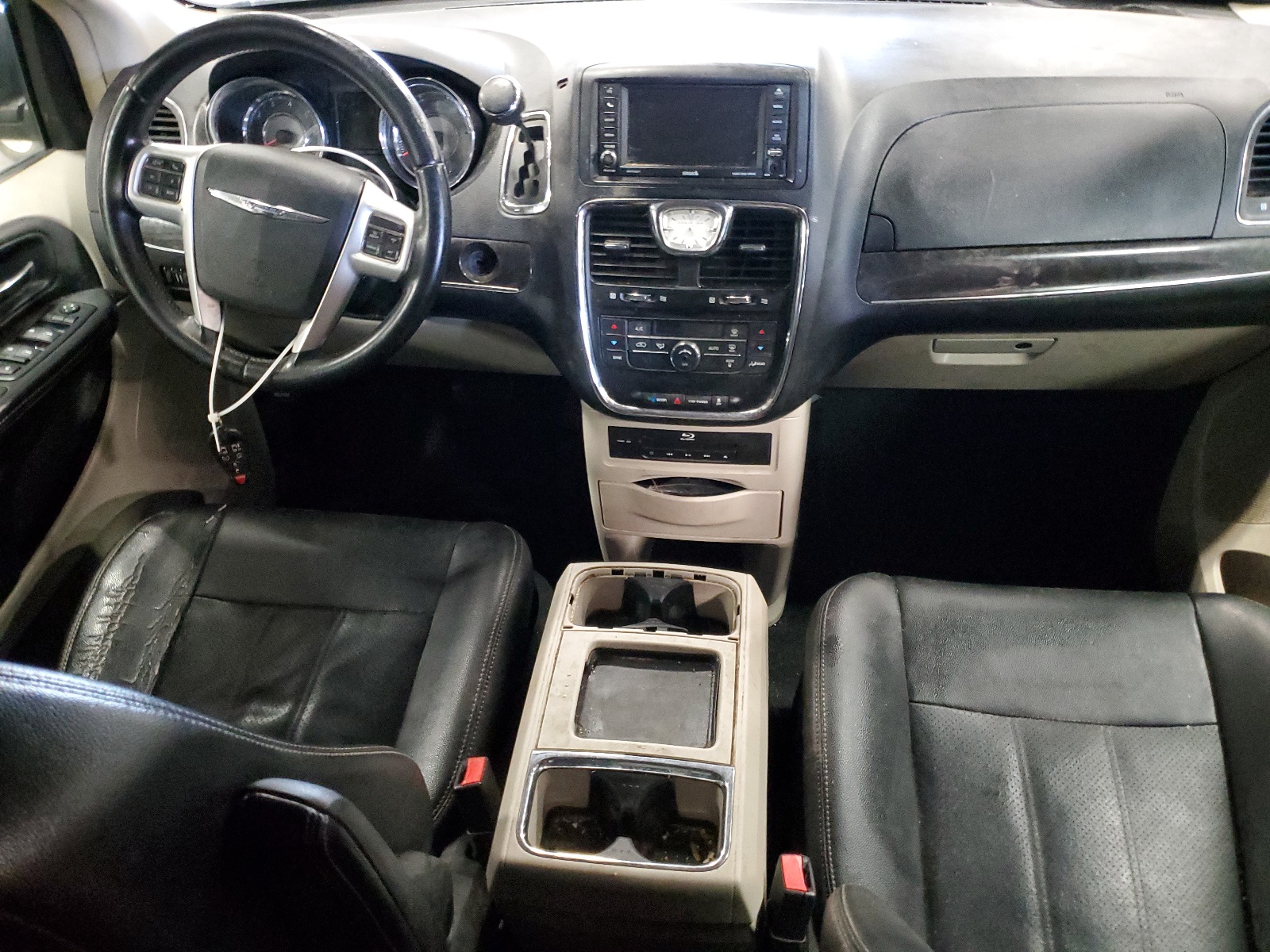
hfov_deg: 67.3
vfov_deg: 53.1
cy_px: 476
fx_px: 954
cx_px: 635
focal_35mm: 26
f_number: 1.5
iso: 627
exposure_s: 1/15
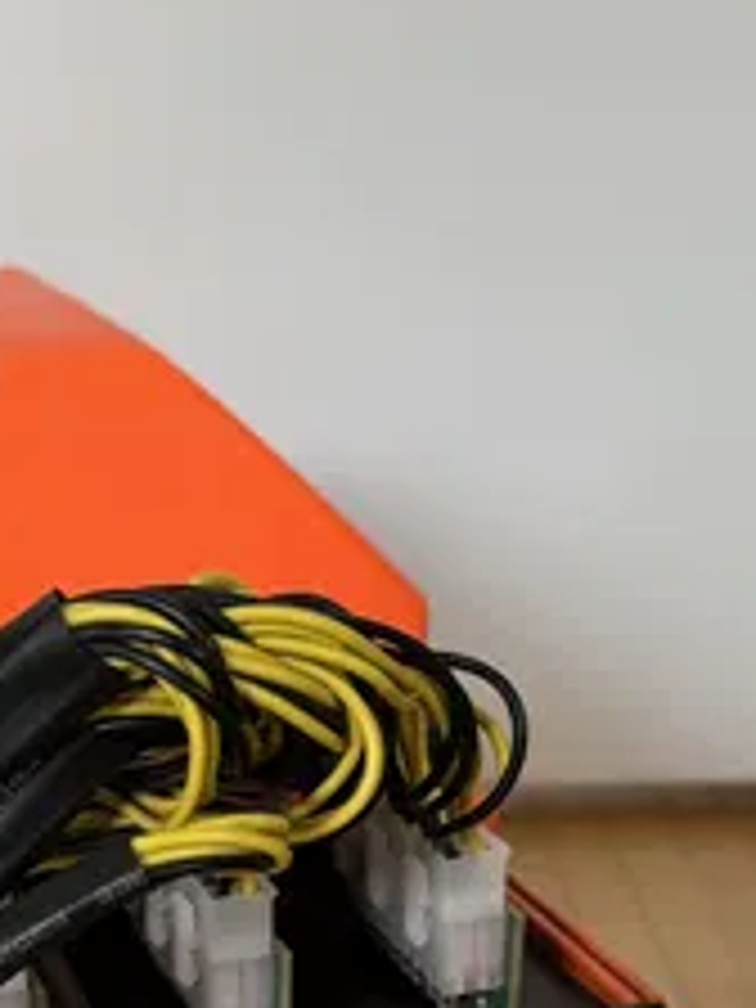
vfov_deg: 27.5
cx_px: 88
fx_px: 1951
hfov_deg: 21.5
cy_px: 979
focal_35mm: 67
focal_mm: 6.86
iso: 320
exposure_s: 1/59
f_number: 1.78
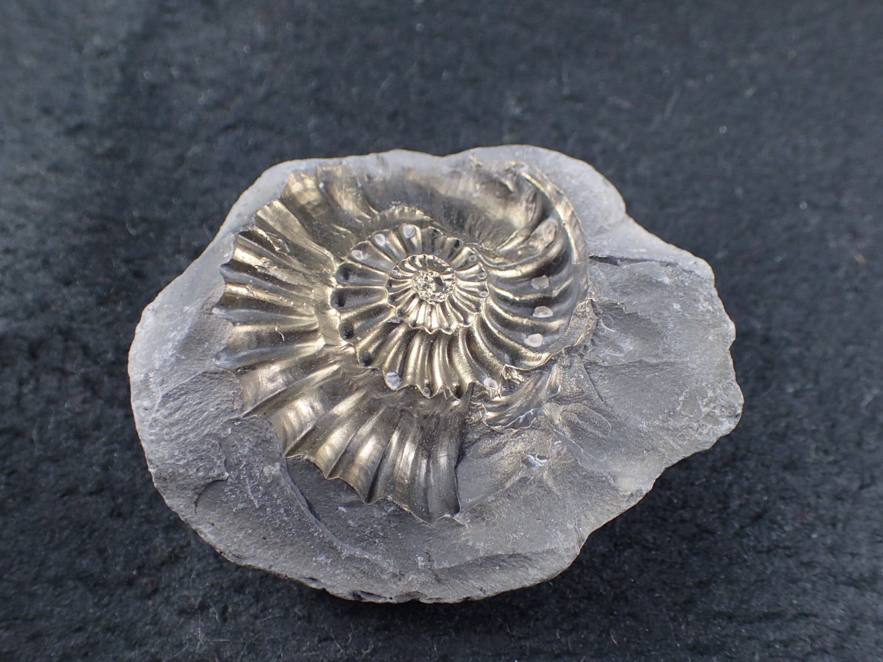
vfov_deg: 35.1
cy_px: 350
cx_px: 439
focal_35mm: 41
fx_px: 1046
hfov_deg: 45.8
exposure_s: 1/160
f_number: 2.7
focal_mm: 6.86
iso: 160
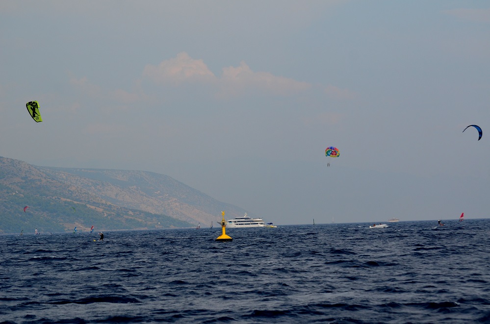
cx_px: 245
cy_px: 162
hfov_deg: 14.9
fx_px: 1874
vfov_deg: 9.9
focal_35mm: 138
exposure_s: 1/2000
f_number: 5.6
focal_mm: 92
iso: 400
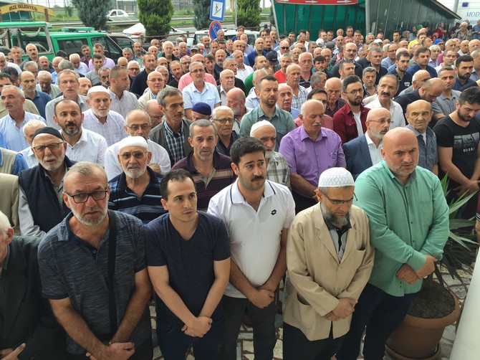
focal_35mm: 29
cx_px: 240
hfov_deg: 61.7
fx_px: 402
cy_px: 180
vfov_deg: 48.2
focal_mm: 4.15
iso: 50
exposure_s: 1/100
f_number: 2.2
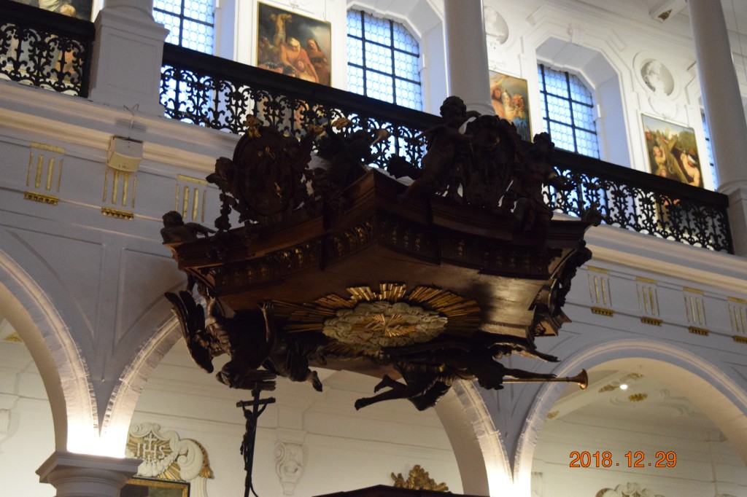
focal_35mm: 54
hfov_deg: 36.9
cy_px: 248
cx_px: 374
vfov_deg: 25.0
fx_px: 1120
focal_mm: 36
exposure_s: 1/60
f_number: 4.8
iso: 5600
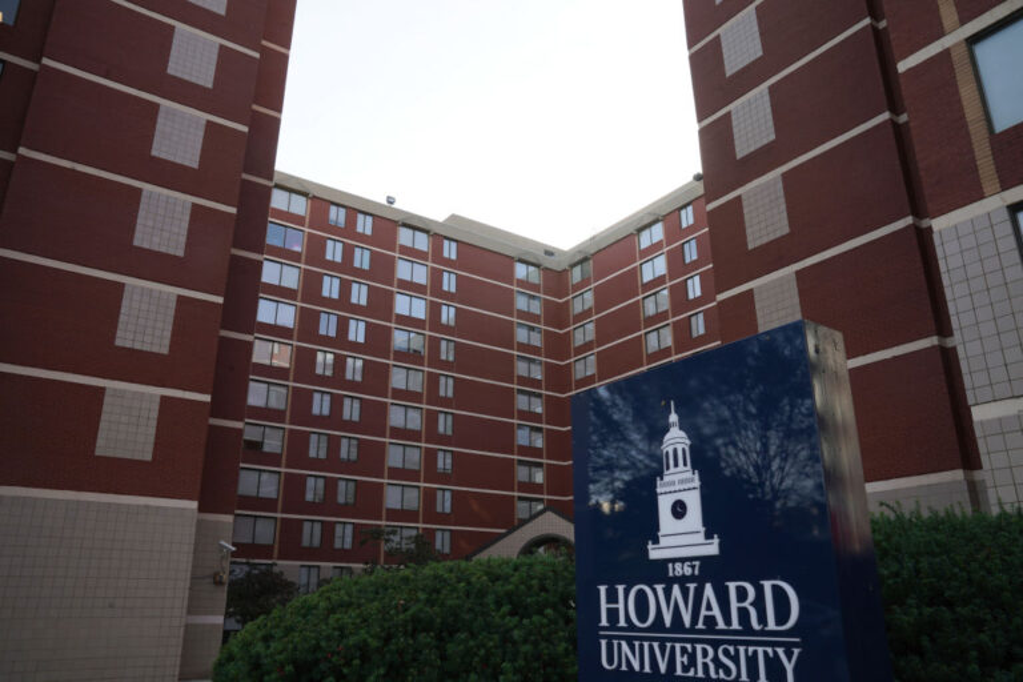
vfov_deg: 49.6
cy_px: 341
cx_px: 512
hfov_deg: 69.4
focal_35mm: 26
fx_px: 739
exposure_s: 1/40
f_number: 16
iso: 160
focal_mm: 26
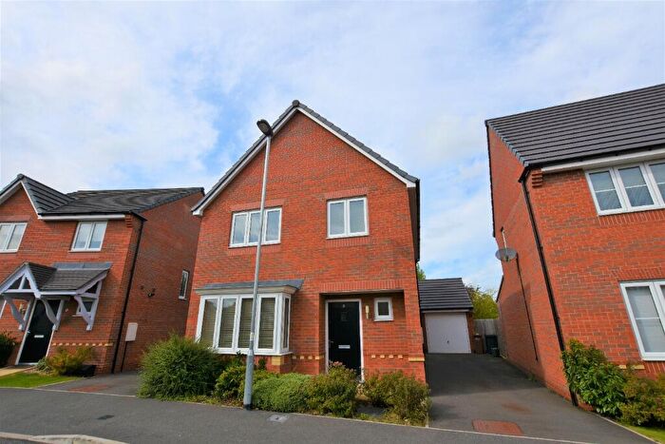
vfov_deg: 77.4
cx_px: 332
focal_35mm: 15
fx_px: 277
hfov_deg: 100.4
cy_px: 222
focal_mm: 10
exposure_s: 1/500
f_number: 8
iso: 140
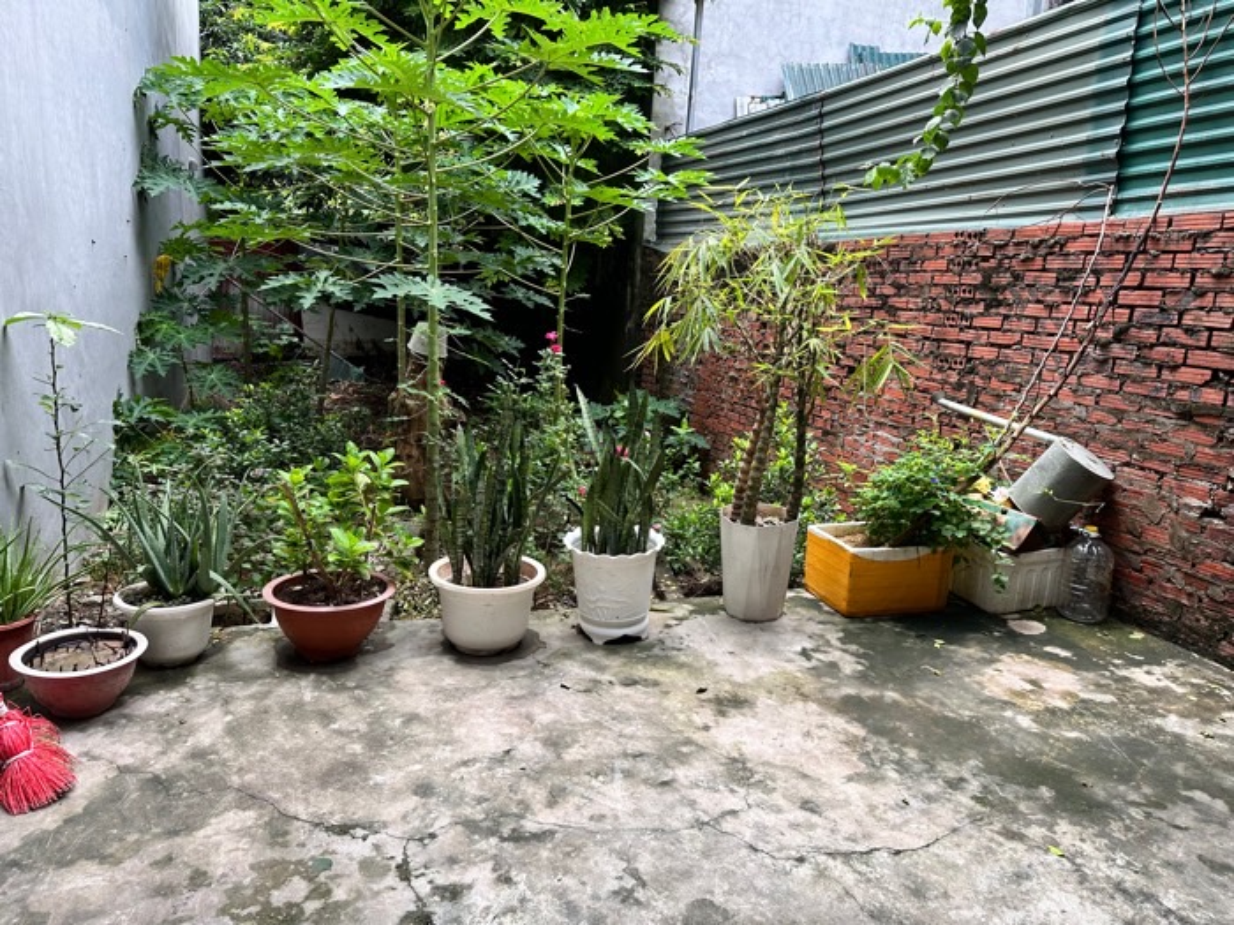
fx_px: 856
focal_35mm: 24
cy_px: 462
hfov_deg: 71.6
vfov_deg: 56.8
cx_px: 617
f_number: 1.78
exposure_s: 1/615
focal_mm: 6.86
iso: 80
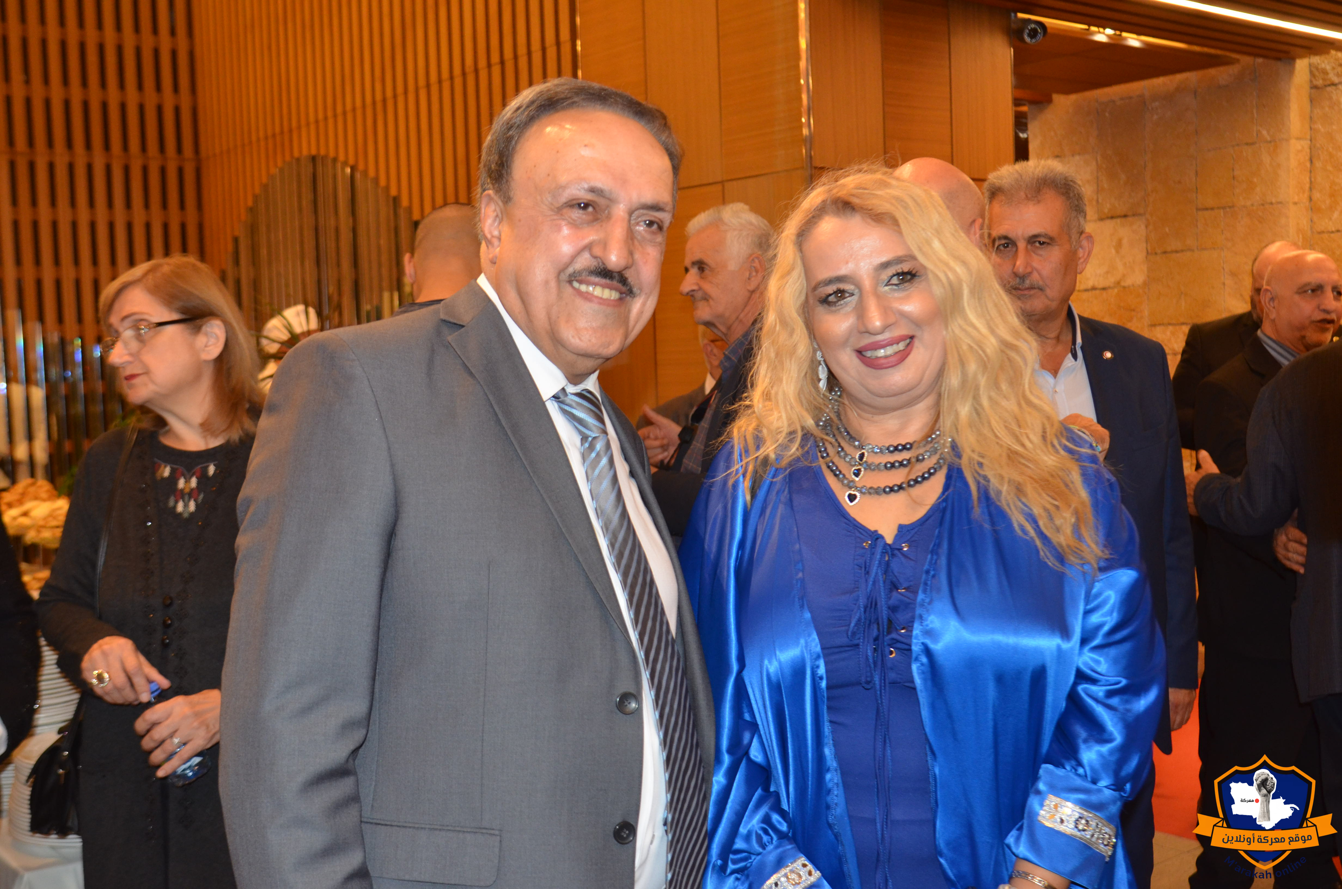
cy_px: 444
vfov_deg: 32.9
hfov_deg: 48.0
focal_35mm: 40
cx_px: 671
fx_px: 1507
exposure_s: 1/60
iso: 800
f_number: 4
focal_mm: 27
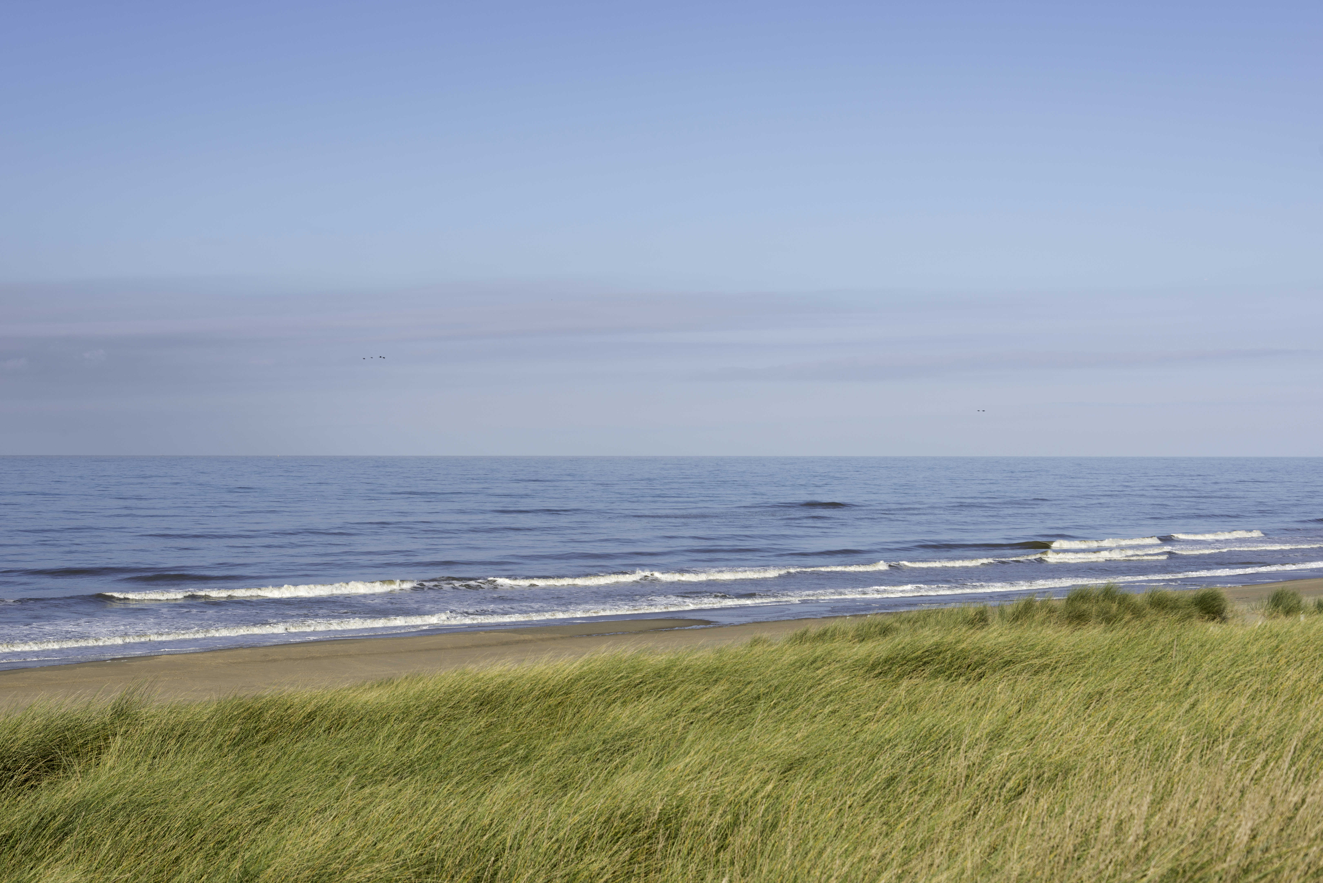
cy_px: 442
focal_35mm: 65
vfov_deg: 20.9
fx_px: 2389
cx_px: 662
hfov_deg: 31.0
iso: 100
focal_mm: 65
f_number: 11
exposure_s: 1/180
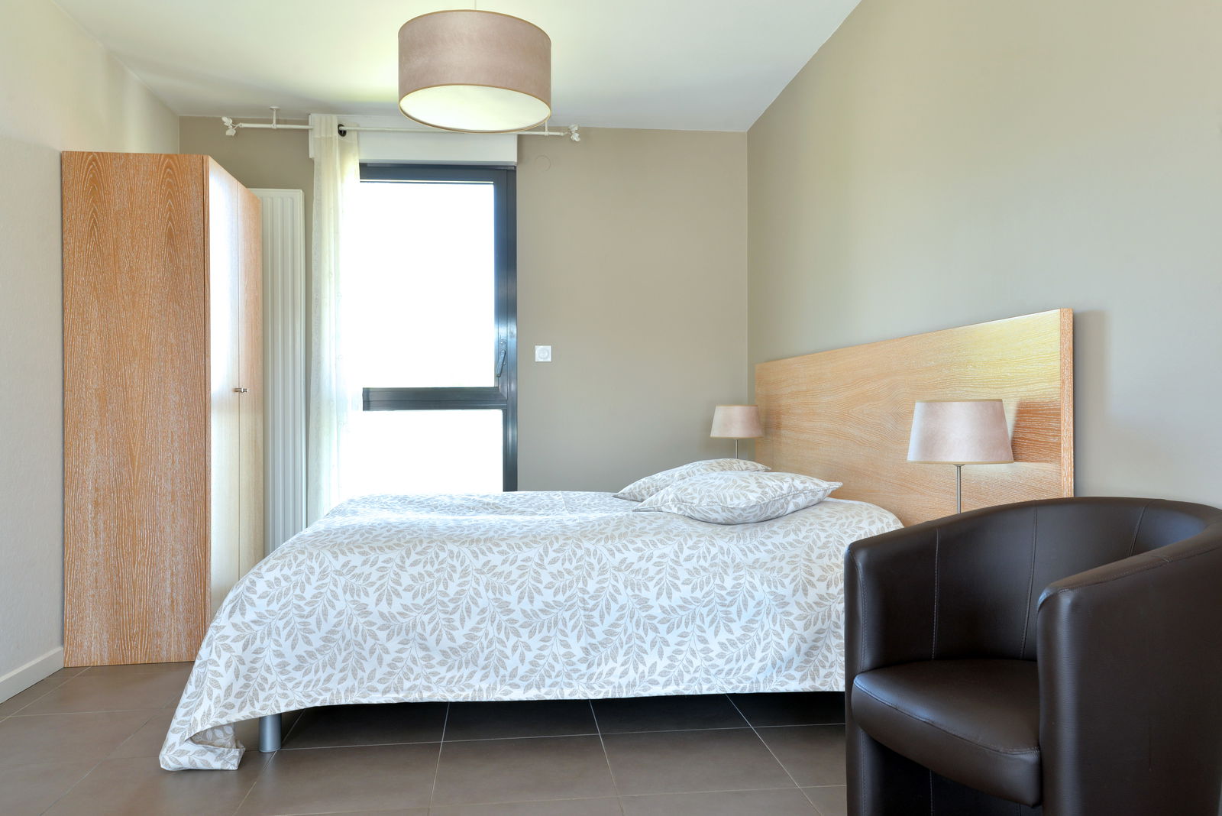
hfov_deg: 65.5
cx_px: 611
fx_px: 951
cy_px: 408
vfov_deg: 46.4
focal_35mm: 28
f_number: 8
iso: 250
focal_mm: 28
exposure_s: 1/10
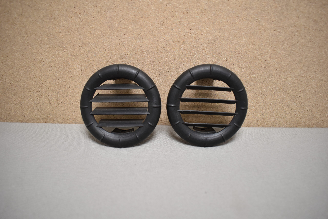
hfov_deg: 67.4
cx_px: 164
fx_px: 246
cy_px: 110
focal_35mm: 27
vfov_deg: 47.9
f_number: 3.5
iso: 800
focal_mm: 18
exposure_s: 1/200
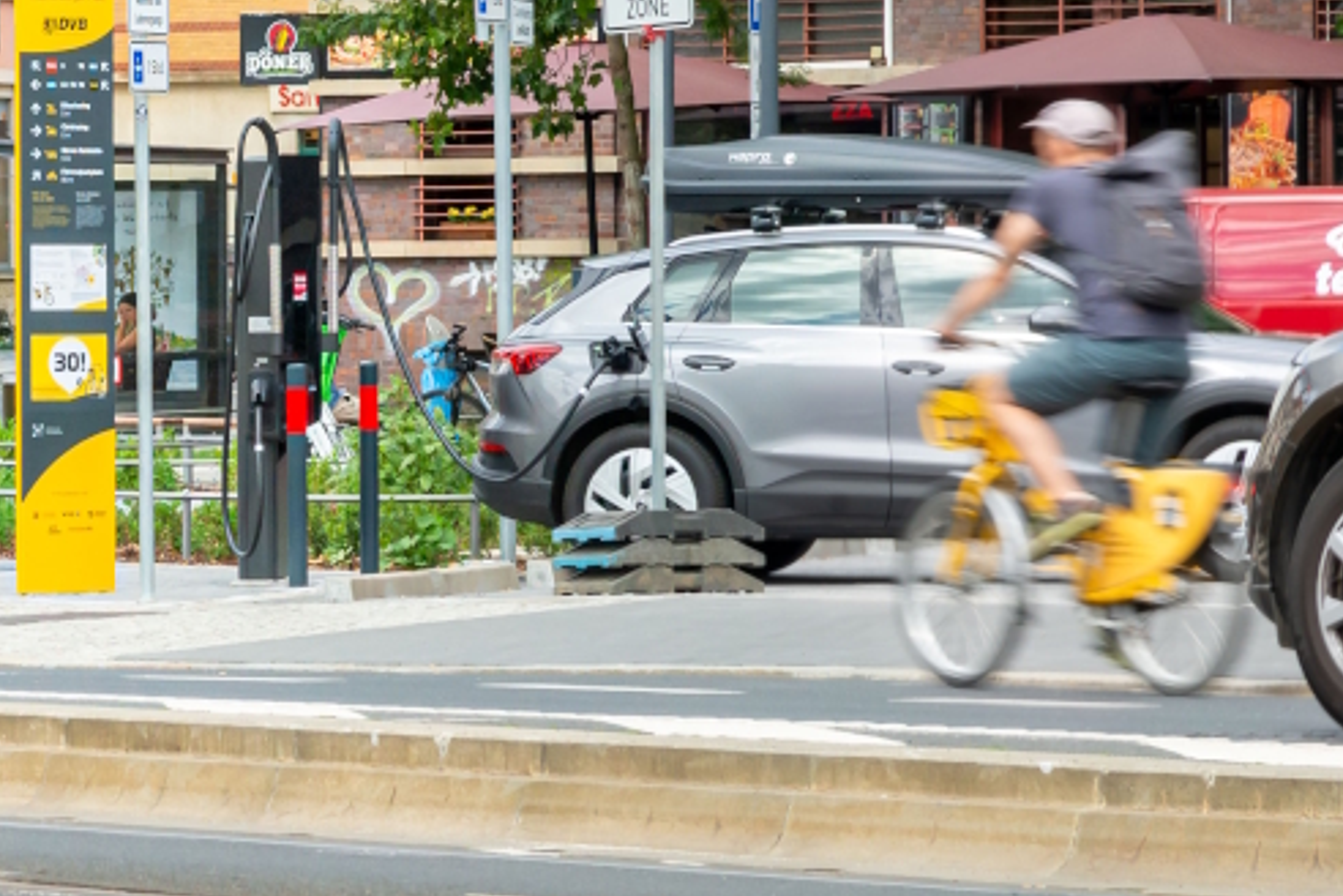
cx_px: 57
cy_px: 242
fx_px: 9102
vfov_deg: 5.6
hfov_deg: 8.4
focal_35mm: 244
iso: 1000
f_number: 9.5
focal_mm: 80
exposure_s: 1/500
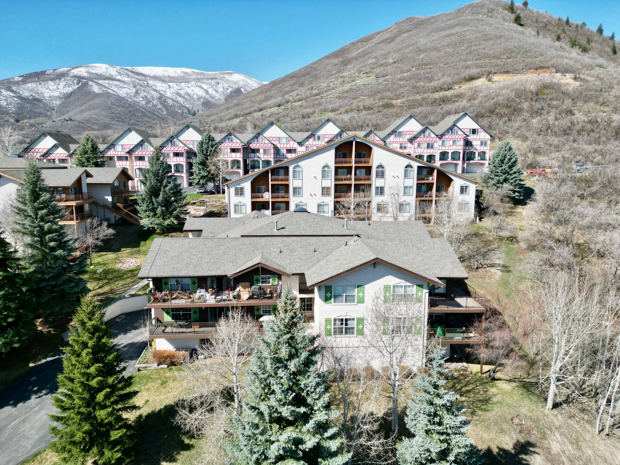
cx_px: 310
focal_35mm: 24
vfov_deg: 56.8
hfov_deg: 71.6
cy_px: 232
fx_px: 430
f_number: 1.7
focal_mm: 6.72
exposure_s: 1/2500
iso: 150
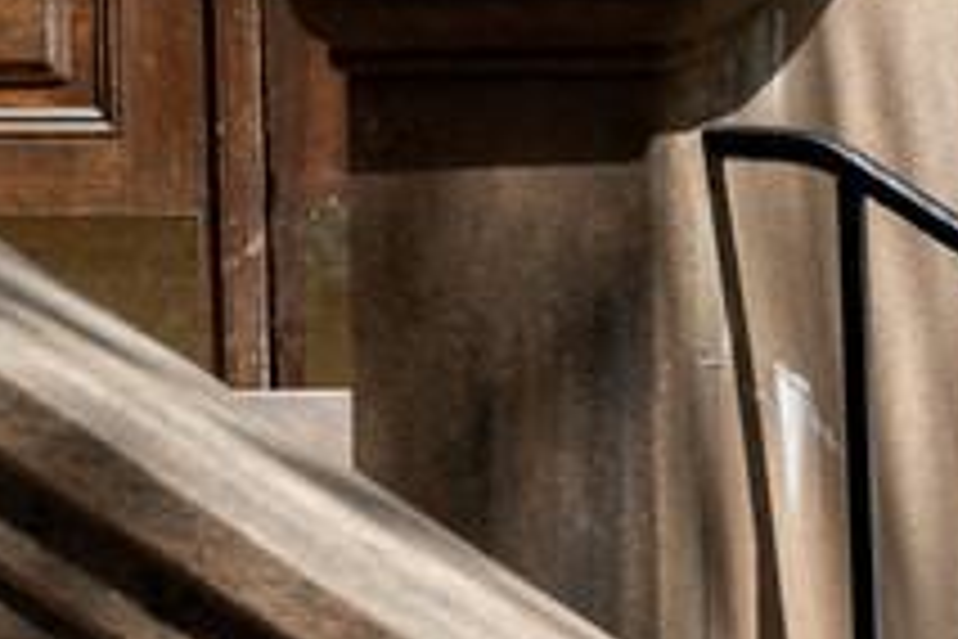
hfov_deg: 6.1
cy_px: 1678
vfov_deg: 4.4
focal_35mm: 303
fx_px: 8063
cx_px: 3247
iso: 160
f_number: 5.6
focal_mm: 43
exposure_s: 1/250
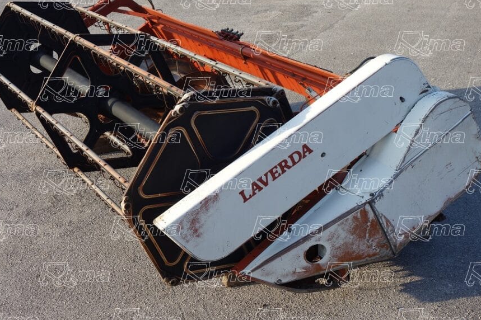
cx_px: 216
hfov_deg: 35.6
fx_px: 748
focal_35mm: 56
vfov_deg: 24.2
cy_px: 159
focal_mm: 17.6
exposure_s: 1/200
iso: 125
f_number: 5.6
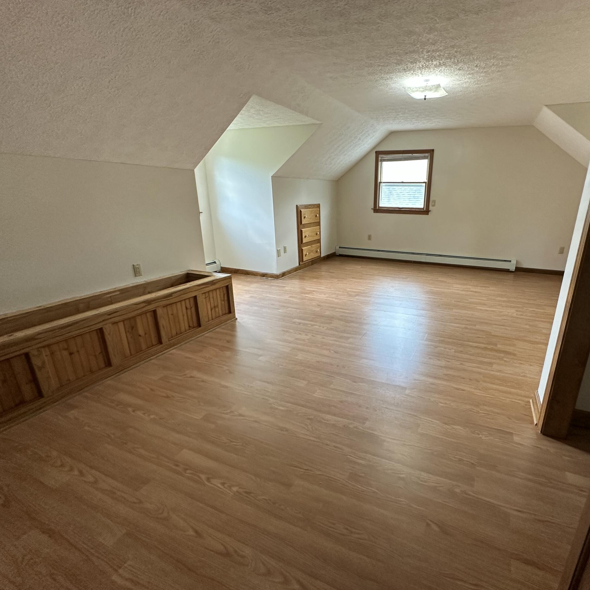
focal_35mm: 17
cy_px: 301
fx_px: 328
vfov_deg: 84.0
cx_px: 354
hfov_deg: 83.0
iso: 250
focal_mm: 2.22
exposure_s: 1/120
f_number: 2.2
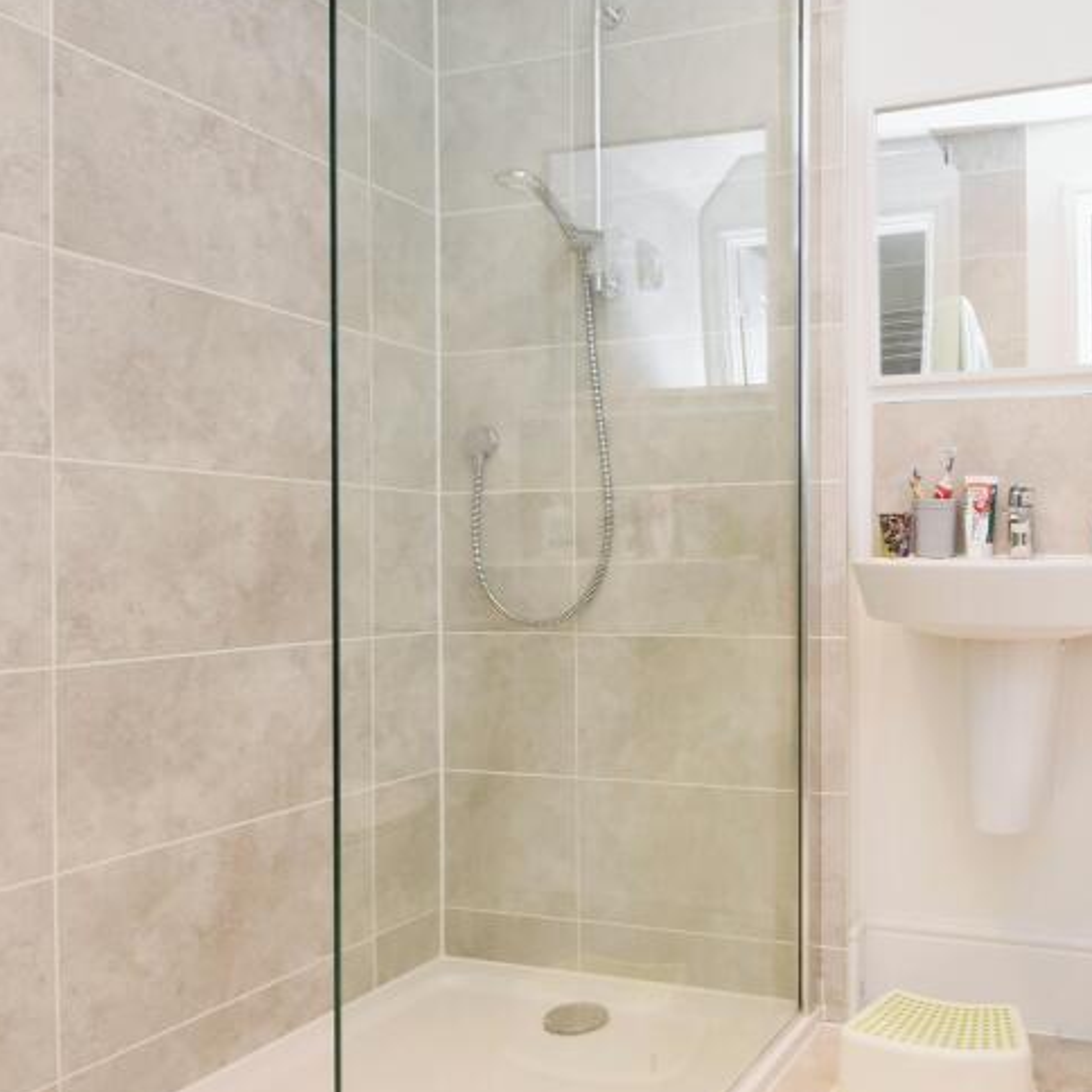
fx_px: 964
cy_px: 597
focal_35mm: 27
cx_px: 884
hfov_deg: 54.7
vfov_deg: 59.0
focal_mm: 10
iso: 640
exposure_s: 1/30
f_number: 8
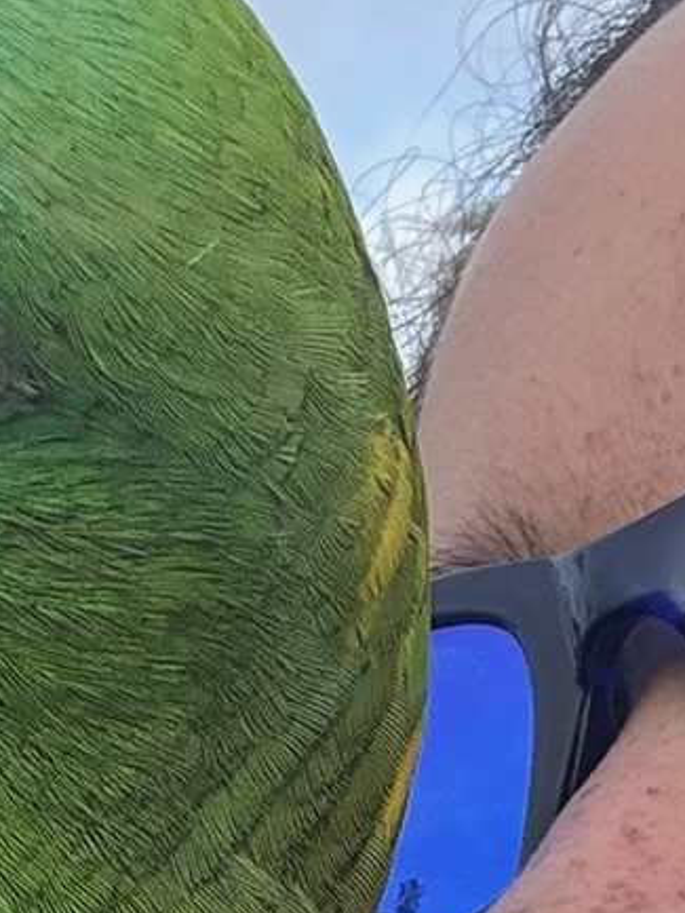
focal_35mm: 142
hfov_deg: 10.4
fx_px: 3745
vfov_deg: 12.9
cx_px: 84
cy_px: 1512
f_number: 1.9
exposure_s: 1/429
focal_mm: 2.69
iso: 32
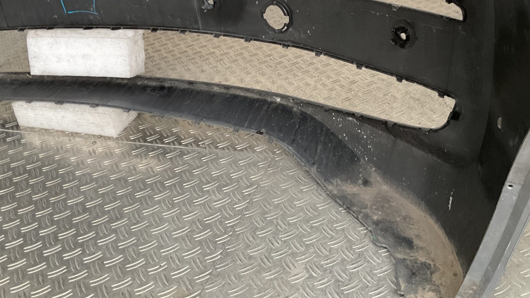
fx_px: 618
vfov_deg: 26.8
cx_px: 271
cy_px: 76
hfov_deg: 46.4
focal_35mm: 44
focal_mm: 3
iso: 100
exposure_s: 1/60
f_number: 1.8
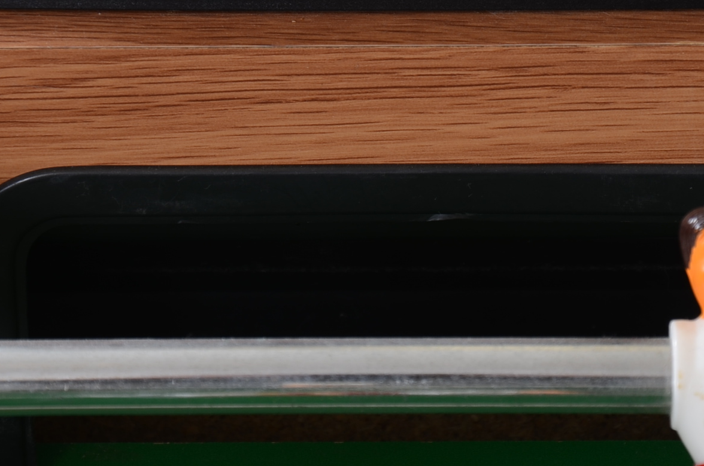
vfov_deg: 4.4
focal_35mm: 308
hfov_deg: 6.7
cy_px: 36
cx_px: 443
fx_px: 6011
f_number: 7.1
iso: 100
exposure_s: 1/80
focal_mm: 98
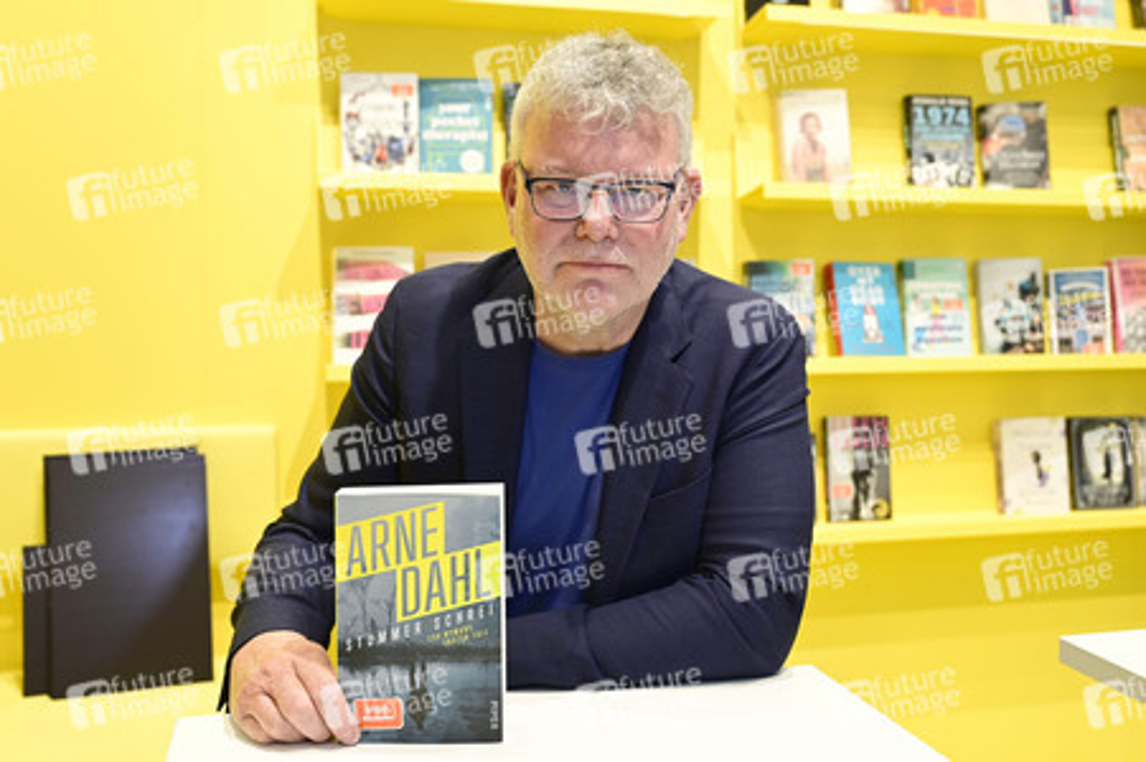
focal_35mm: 32
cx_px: 573
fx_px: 1018
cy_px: 381
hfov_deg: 58.8
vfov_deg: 41.1
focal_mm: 32
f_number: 3.5
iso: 1000
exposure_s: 1/320
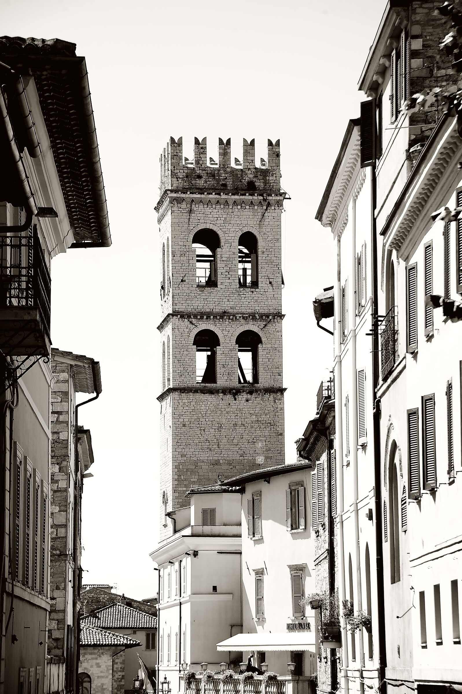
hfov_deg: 11.4
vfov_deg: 17.1
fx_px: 2313
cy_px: 347
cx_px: 231
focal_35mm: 120
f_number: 9
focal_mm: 120
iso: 640
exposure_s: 1/800
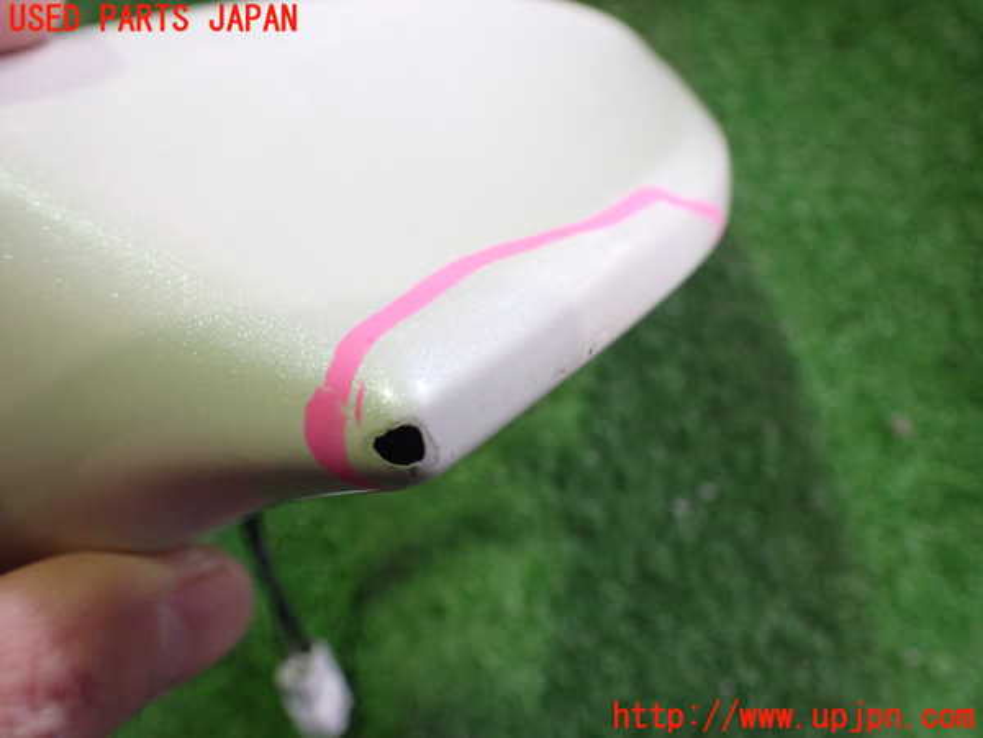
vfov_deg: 46.8
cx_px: 492
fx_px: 852
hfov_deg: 60.0
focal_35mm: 30
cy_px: 369
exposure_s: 1/100
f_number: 2.3
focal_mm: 5.4
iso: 800
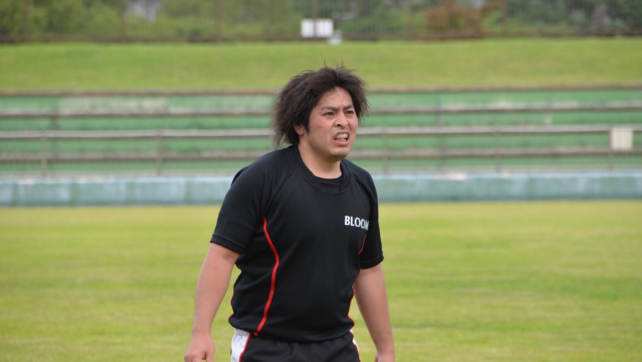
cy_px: 156
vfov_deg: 4.5
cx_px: 322
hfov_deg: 8.0
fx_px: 4563
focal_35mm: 268
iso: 320
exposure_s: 1/500
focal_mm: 170
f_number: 5.6
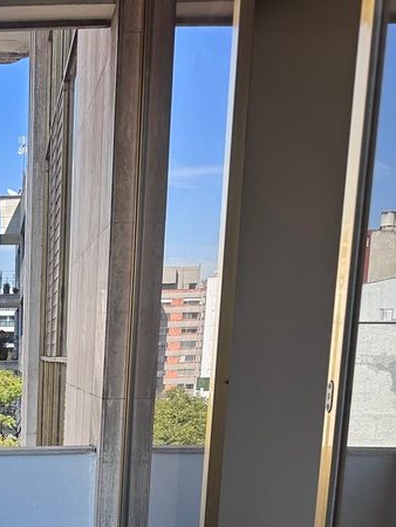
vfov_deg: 27.2
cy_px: 609
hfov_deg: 21.5
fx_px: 975
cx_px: -64
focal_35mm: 64
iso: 80
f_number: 1.78
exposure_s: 1/2028
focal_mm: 6.86
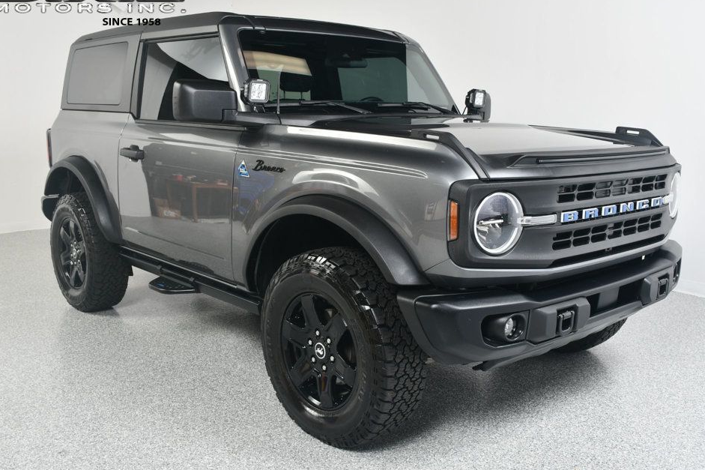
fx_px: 724
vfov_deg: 35.9
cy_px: 227
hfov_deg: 51.9
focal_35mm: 37
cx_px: 358
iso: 100
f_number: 7.1
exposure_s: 1/160
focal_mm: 23
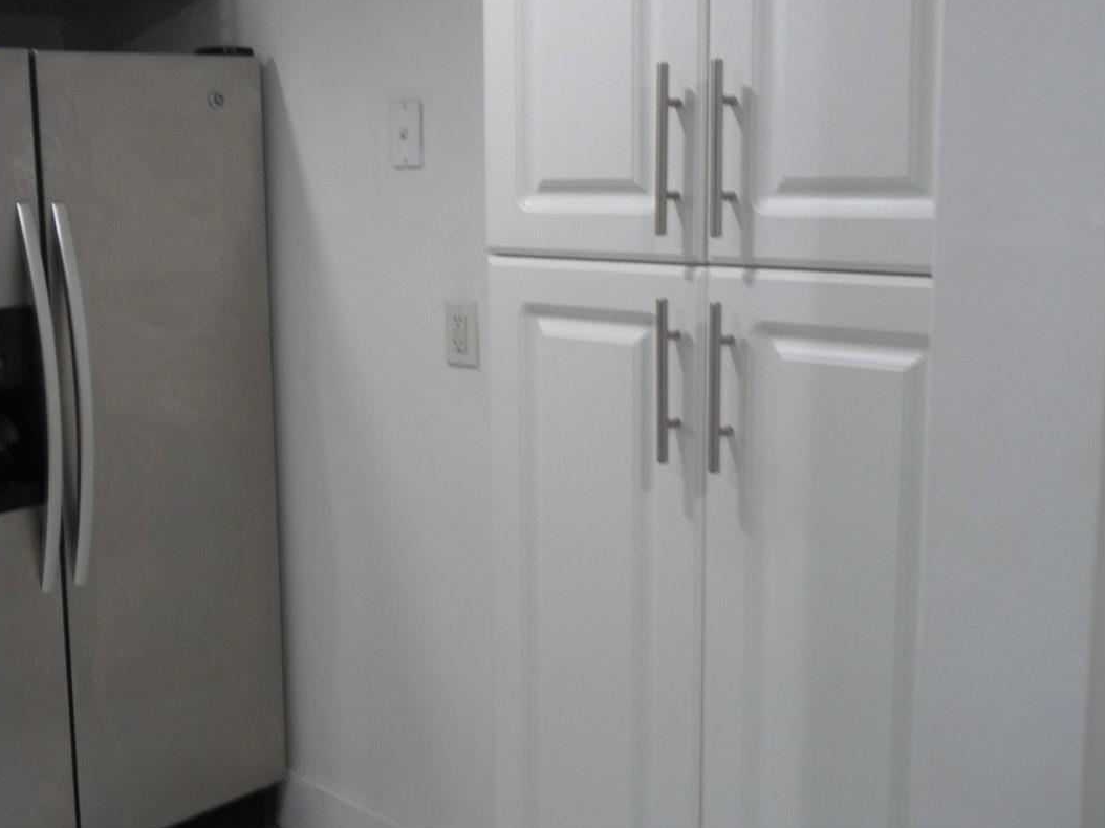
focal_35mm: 41
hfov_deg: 44.6
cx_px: 307
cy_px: 355
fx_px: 1308
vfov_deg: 35.1
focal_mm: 4.8
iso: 160
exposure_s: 1/30
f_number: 2.8
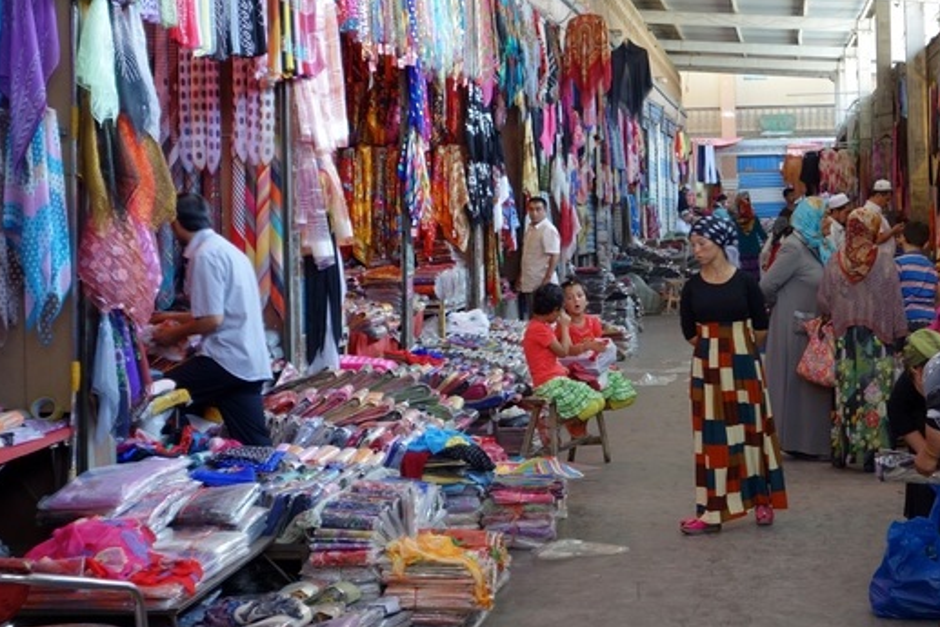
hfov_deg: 24.5
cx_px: 689
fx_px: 2142
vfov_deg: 16.6
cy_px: 184
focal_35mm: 82
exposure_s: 1/60
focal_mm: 19.53
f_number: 3.5
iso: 200
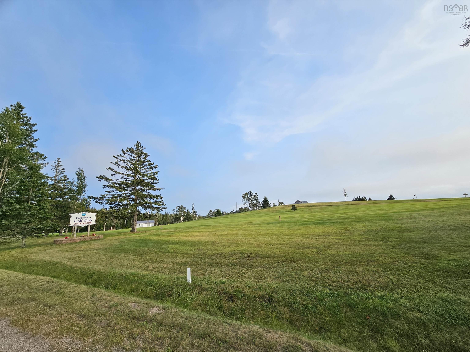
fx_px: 177
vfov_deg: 89.9
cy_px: 176
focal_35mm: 13
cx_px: 235
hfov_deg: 106.2
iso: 50
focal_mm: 2.2
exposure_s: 1/2252
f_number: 2.2
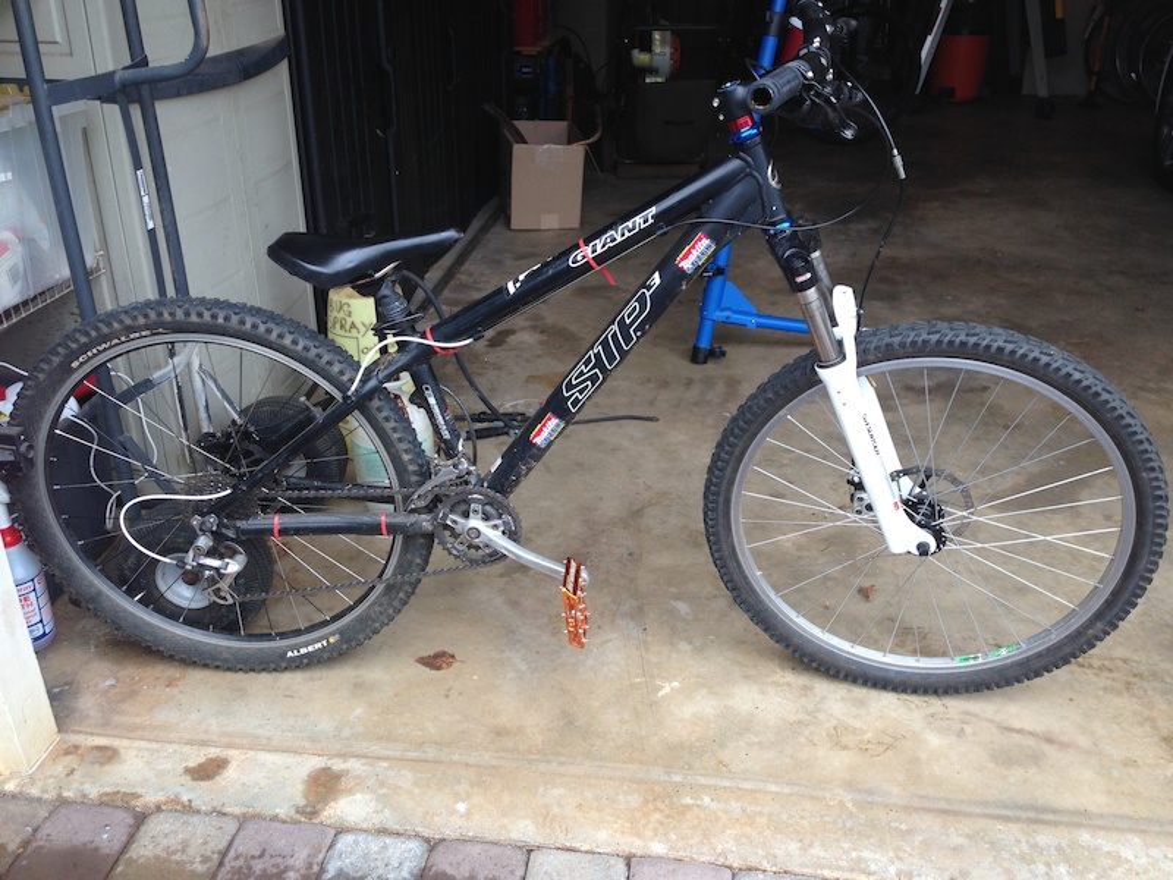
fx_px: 1118
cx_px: 586
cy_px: 440
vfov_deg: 42.9
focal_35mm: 33
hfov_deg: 55.4
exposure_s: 1/60
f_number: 2.4
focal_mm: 4.12
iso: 64
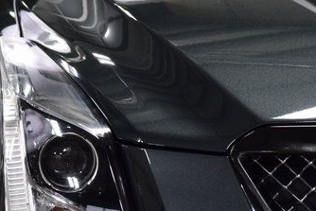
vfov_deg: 6.8
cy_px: 157
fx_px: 1765
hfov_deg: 10.2
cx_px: 118
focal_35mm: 201
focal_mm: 70
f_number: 7.1
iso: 720
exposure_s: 1/30
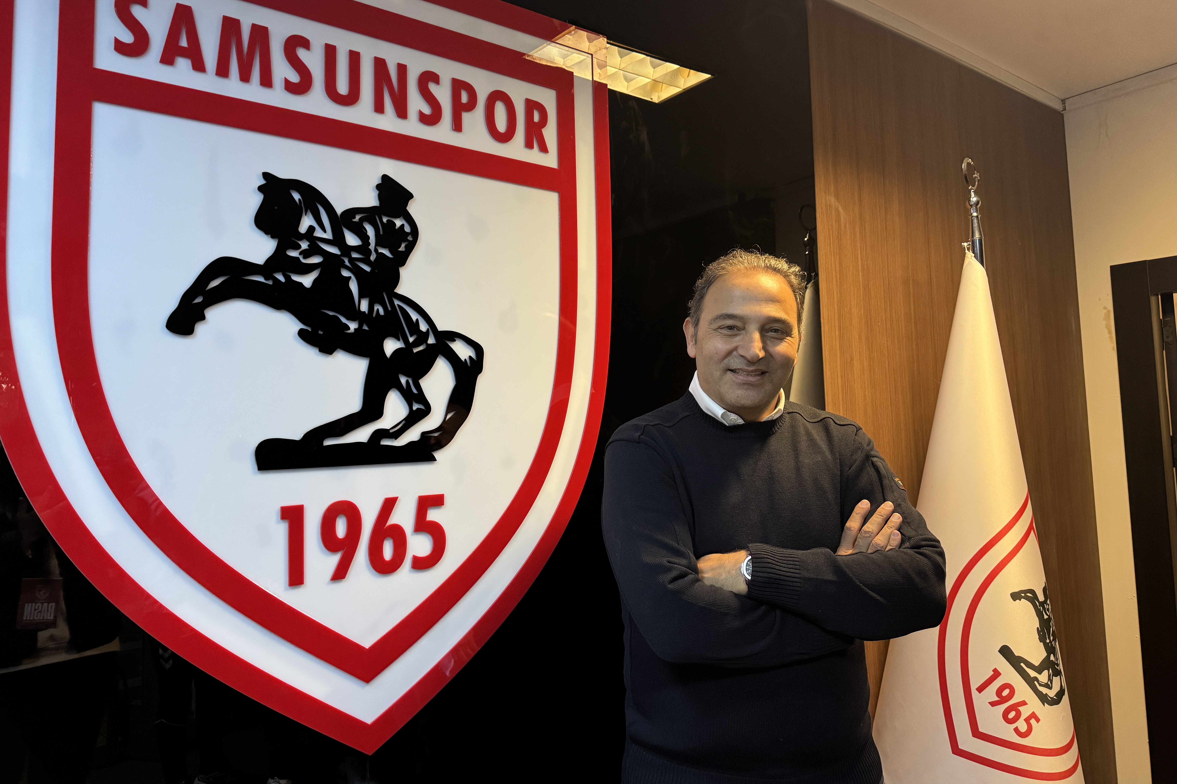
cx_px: 588
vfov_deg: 51.2
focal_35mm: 25
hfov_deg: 71.5
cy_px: 353
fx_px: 817
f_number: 1.78
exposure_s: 1/50
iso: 320
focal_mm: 6.76
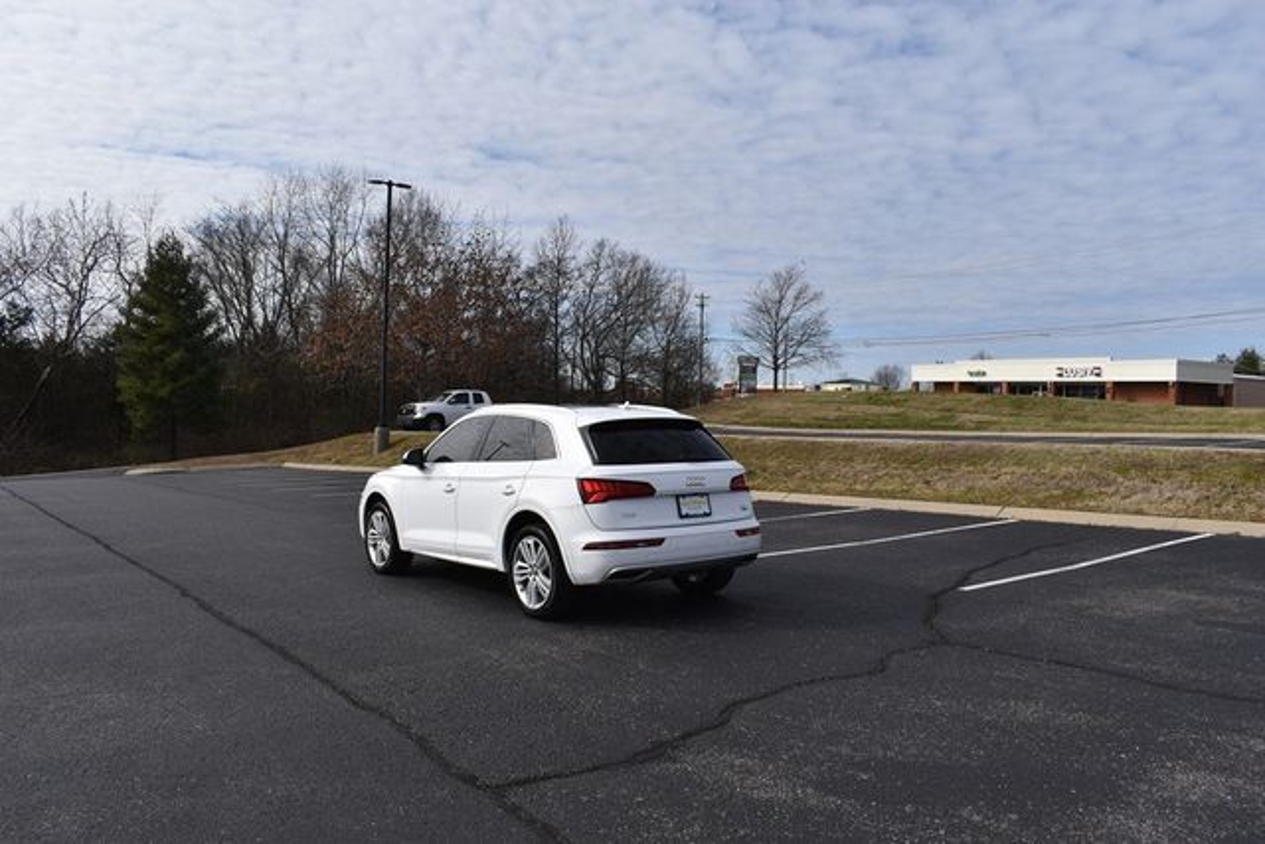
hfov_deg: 67.4
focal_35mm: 27
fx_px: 949
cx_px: 632
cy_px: 422
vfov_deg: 48.0
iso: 100
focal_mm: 18
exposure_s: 1/320
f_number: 9
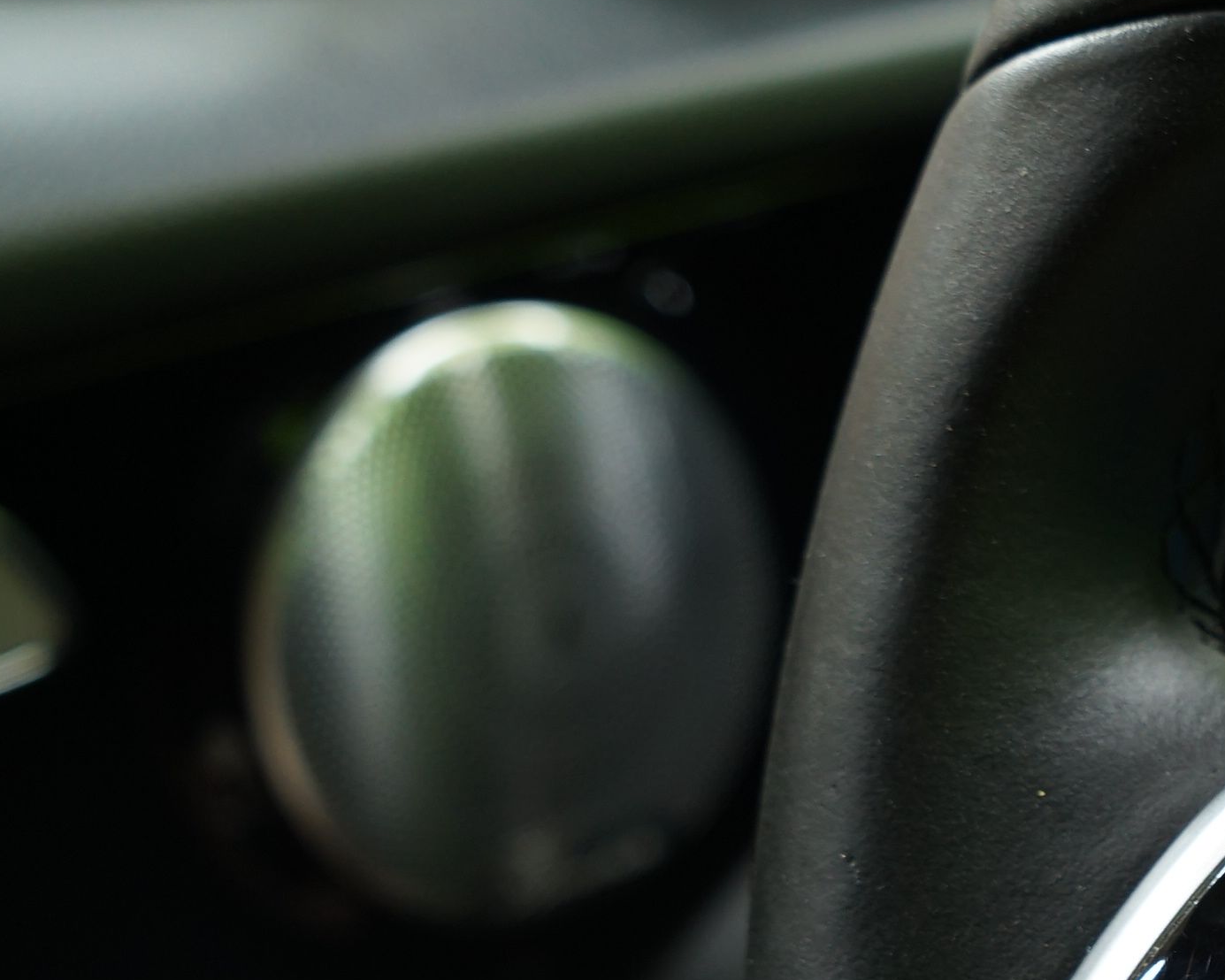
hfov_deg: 20.0
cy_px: 892
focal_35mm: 88
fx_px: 3190
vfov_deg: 17.2
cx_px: 1592
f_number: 4.5
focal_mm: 33
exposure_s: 1/20
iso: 800
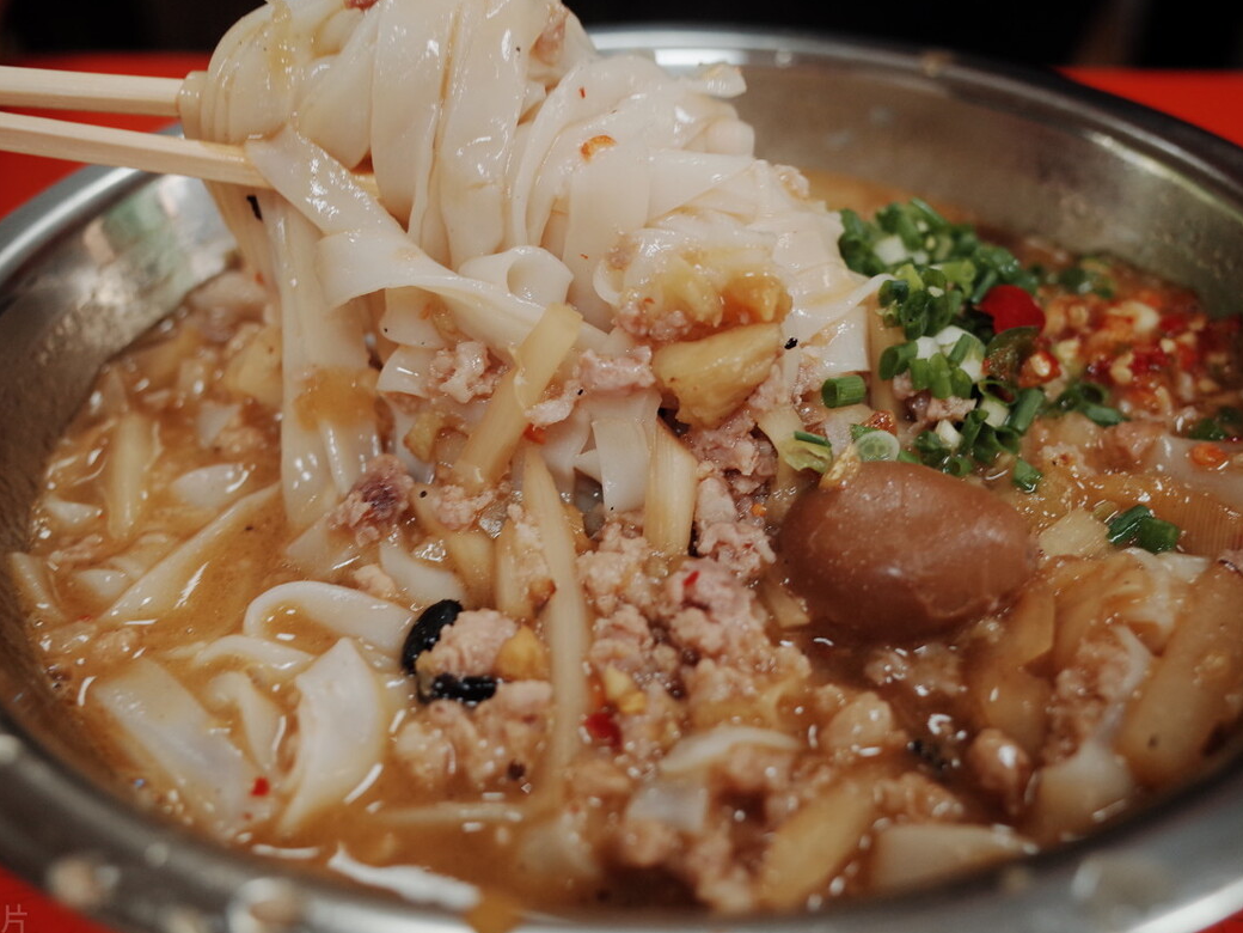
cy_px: 469
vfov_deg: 45.4
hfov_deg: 58.4
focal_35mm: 31
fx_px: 1113
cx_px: 617
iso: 400
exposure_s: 1/50
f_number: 3.2
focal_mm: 18.3
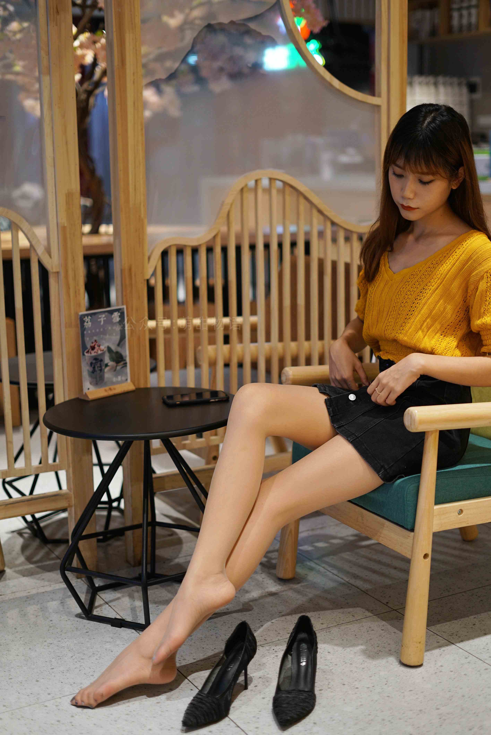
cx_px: 246
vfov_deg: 39.6
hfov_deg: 27.0
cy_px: 368
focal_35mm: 50
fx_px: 1022
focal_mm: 50
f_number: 1.8
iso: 200
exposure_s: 1/200
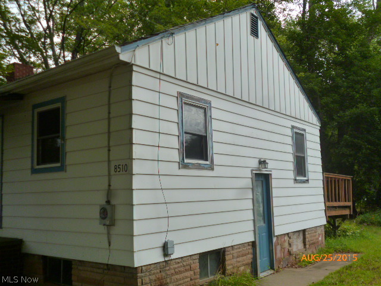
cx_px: 190
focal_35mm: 38
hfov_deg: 49.0
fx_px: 418
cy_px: 143
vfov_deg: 37.7
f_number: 3.2
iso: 160
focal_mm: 6.8
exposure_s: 1/640
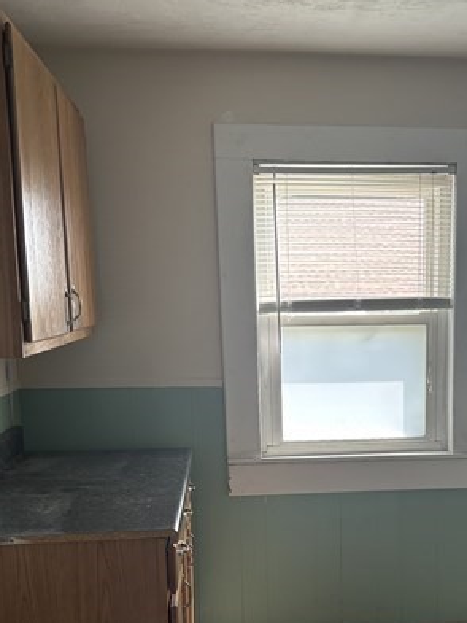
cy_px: 455
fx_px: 917
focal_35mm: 51
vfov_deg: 36.7
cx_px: 343
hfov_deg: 28.2
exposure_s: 1/135
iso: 64
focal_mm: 5.7
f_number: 1.5
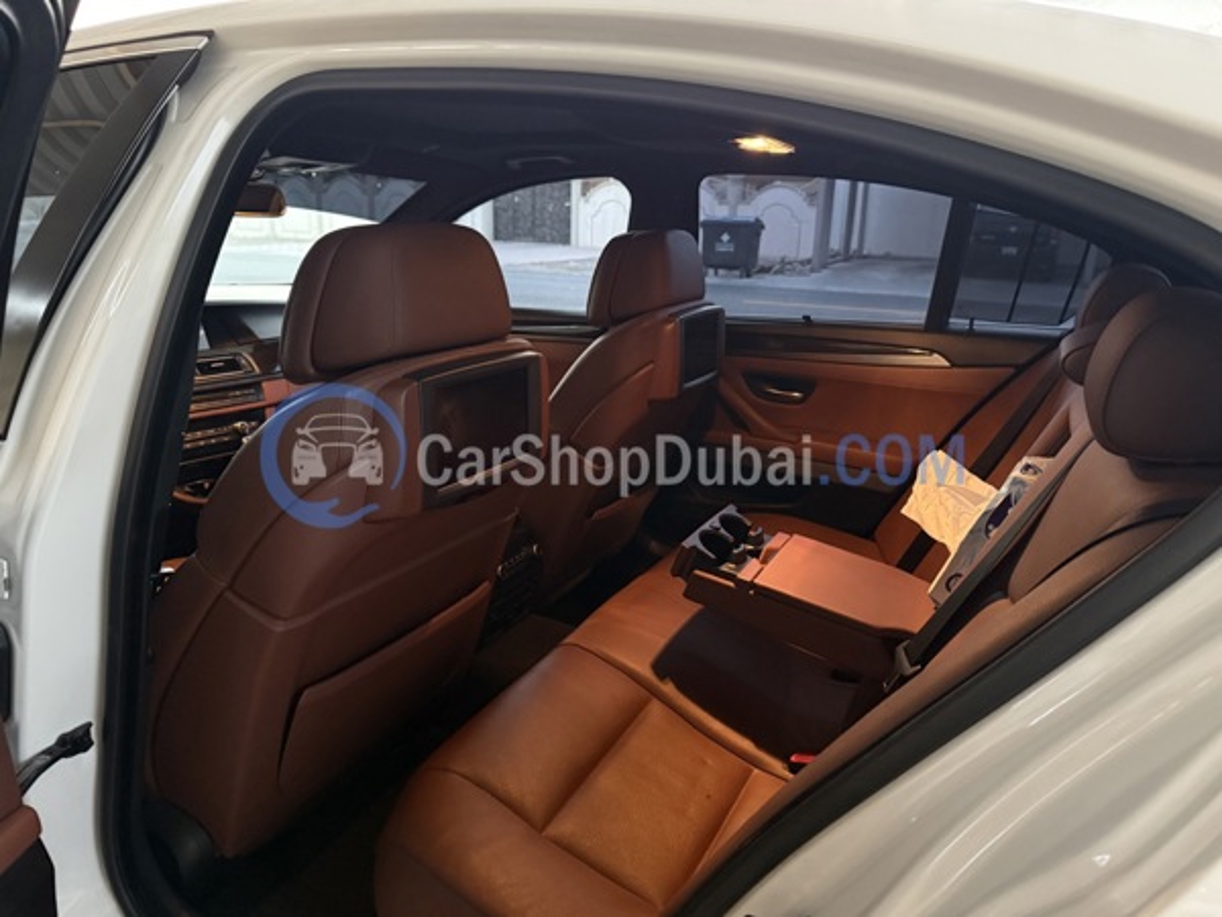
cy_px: 458
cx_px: 611
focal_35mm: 24
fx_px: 847
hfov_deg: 71.6
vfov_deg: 56.8
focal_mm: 6.76
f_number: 1.78
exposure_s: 1/25
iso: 800
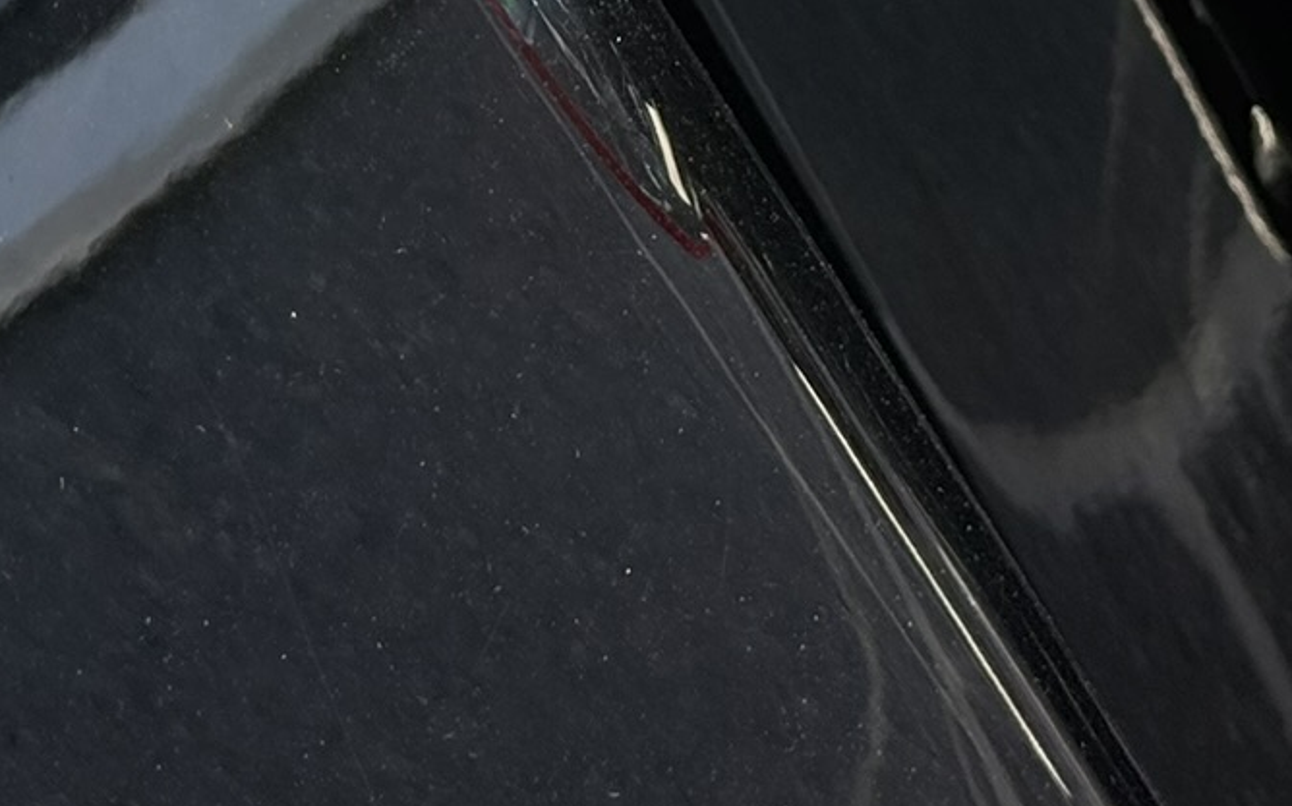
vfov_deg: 8.2
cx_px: 602
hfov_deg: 13.4
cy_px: -559
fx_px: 5491
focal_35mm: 156
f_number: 1.78
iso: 125
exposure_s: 1/242
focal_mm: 6.76
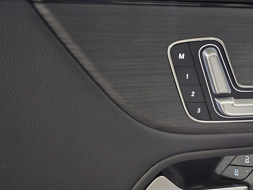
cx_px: 210
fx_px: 307
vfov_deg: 33.8
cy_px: 138
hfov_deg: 42.3
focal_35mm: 42
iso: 2500
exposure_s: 1/20
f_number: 1.7
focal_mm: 6.3
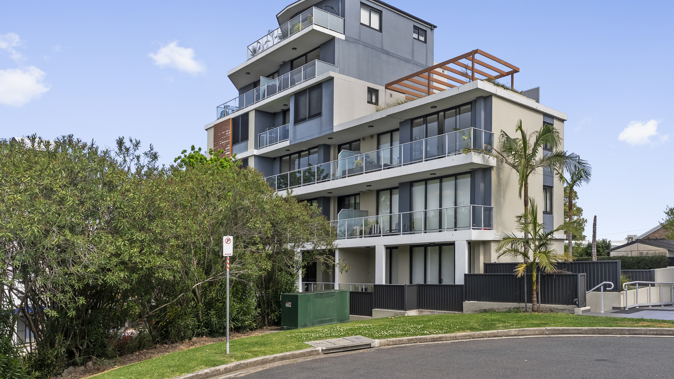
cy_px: 172
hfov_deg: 69.9
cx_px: 339
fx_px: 483
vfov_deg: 42.9
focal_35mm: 27
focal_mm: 24
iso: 100
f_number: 9
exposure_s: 1/40
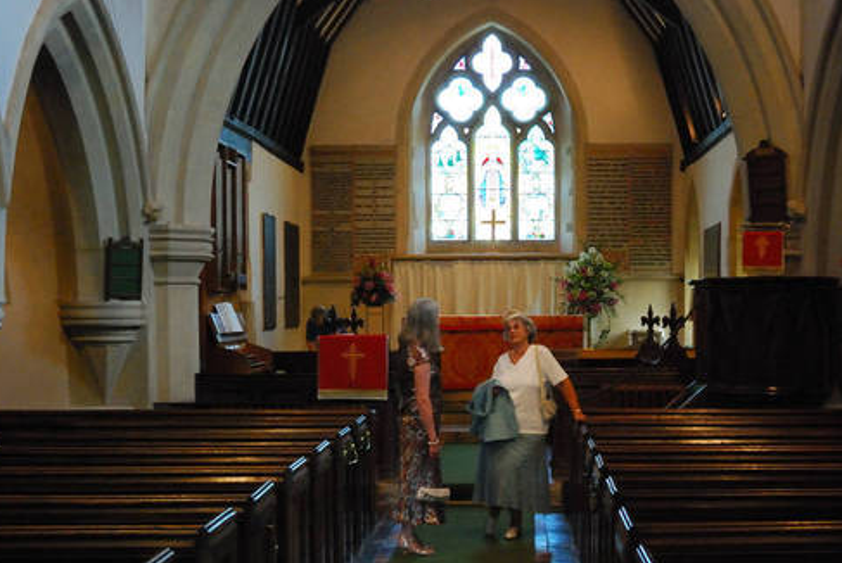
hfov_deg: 35.4
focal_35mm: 56
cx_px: 538
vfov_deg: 24.2
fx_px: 1311
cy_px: 349
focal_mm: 26
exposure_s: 1/100
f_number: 3.8
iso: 1600
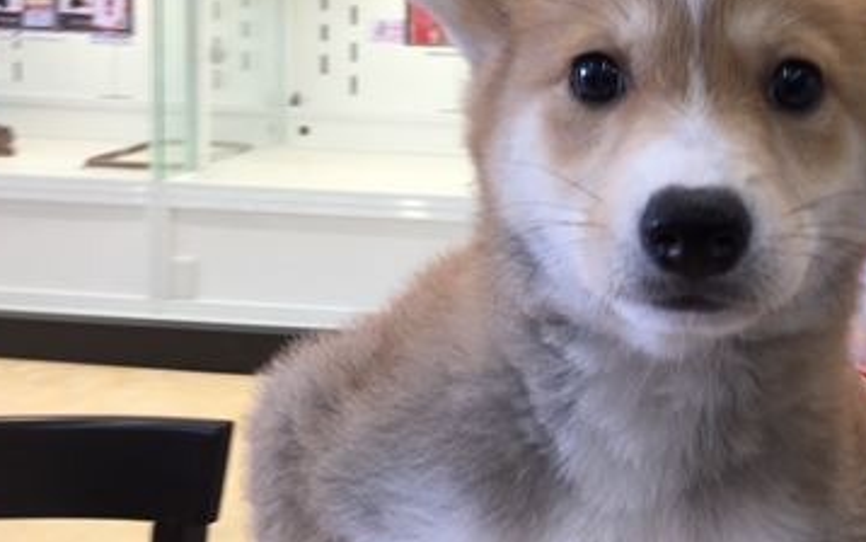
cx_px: 694
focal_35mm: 55
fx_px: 1298
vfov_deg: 23.2
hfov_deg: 35.7
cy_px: 104
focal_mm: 3.3
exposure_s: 1/40
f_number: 2.4
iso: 25
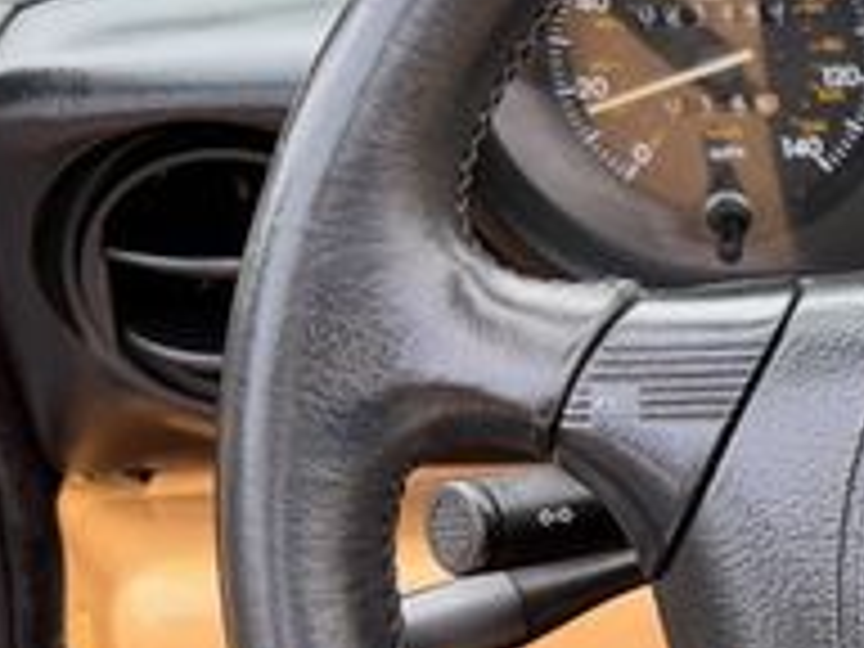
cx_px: 1318
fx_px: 1997
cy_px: 500
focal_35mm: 80
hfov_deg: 20.6
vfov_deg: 18.3
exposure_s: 1/169
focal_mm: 6.76
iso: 64
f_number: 1.78
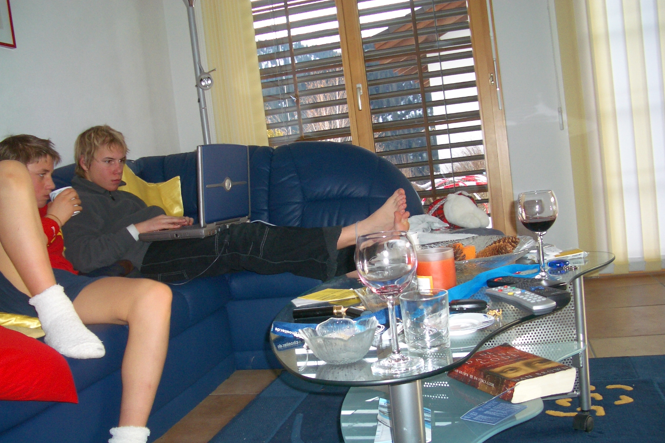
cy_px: 237
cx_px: 328
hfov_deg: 51.9
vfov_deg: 35.9
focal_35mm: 37
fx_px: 683
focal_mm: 5.8
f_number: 2.6
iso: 100
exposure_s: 1/60
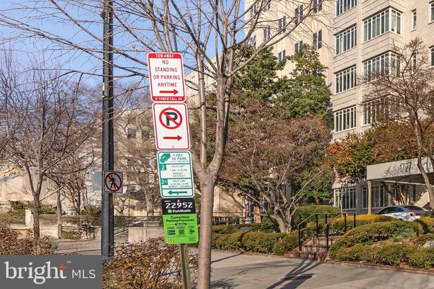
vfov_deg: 32.1
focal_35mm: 36
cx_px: 485
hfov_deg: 41.5
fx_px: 434
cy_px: -36
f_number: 8
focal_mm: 16
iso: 125
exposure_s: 1/200
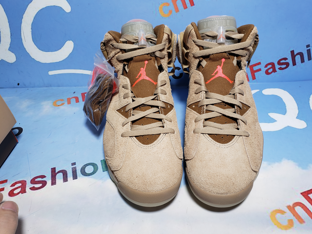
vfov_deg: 51.3
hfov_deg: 65.3
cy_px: 114
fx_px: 243
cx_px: 158
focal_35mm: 27
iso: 50
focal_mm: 4.3
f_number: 2.4
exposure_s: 1/141
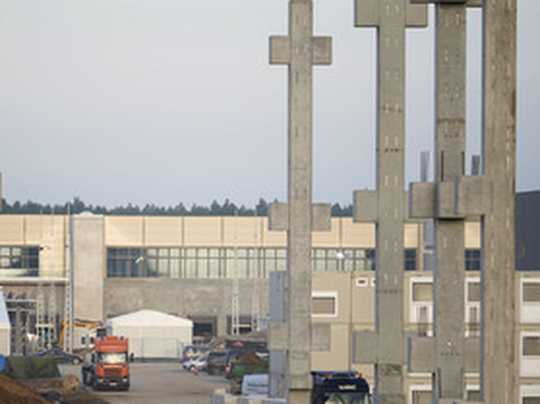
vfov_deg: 4.8
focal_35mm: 311
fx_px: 4849
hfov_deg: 6.4
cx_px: 196
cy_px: 259
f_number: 5.6
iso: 250
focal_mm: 200
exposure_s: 1/250
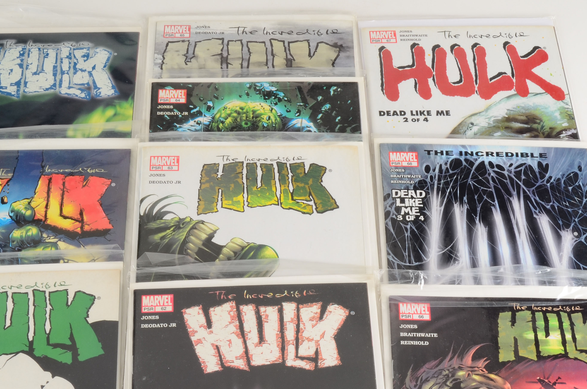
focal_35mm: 54
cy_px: 344
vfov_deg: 24.3
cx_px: 268
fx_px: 879
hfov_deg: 36.9
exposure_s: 1/160
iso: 100
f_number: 22
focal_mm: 20
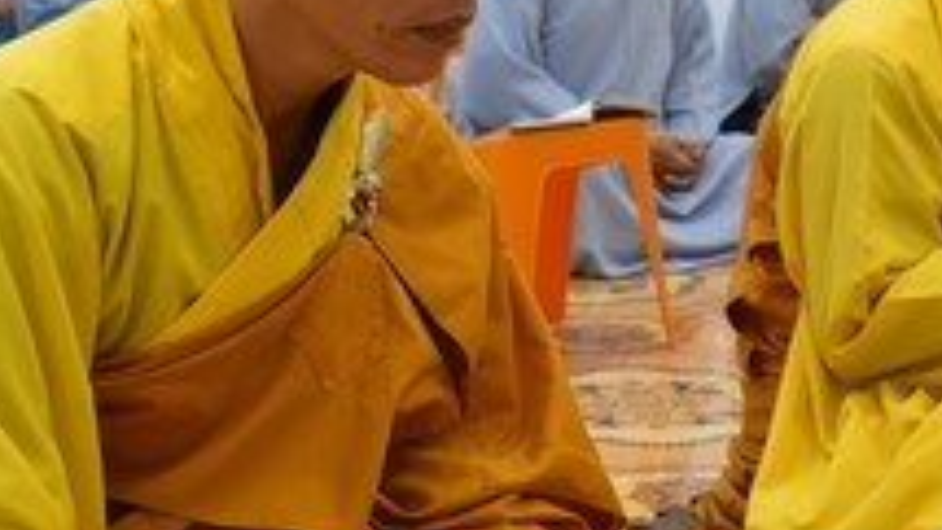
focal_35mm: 95
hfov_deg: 22.3
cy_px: 403
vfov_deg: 12.7
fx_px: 2373
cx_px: 697
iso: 640
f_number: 4
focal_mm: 30
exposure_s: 1/60
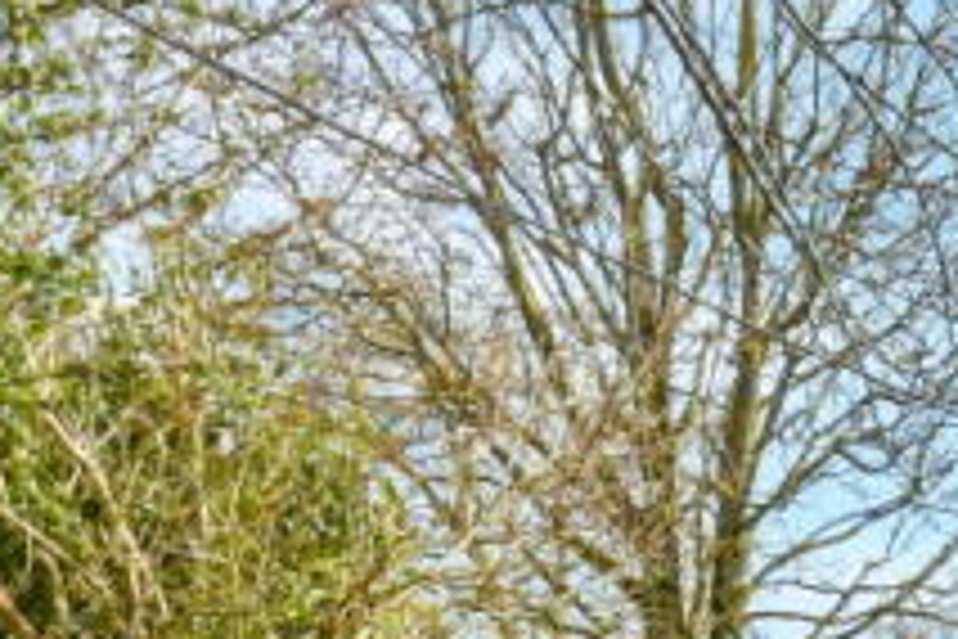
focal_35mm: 72
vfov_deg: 17.7
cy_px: 835
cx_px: 1232
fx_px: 1916
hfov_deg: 24.6
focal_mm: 10
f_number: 8
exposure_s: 1/250
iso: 200
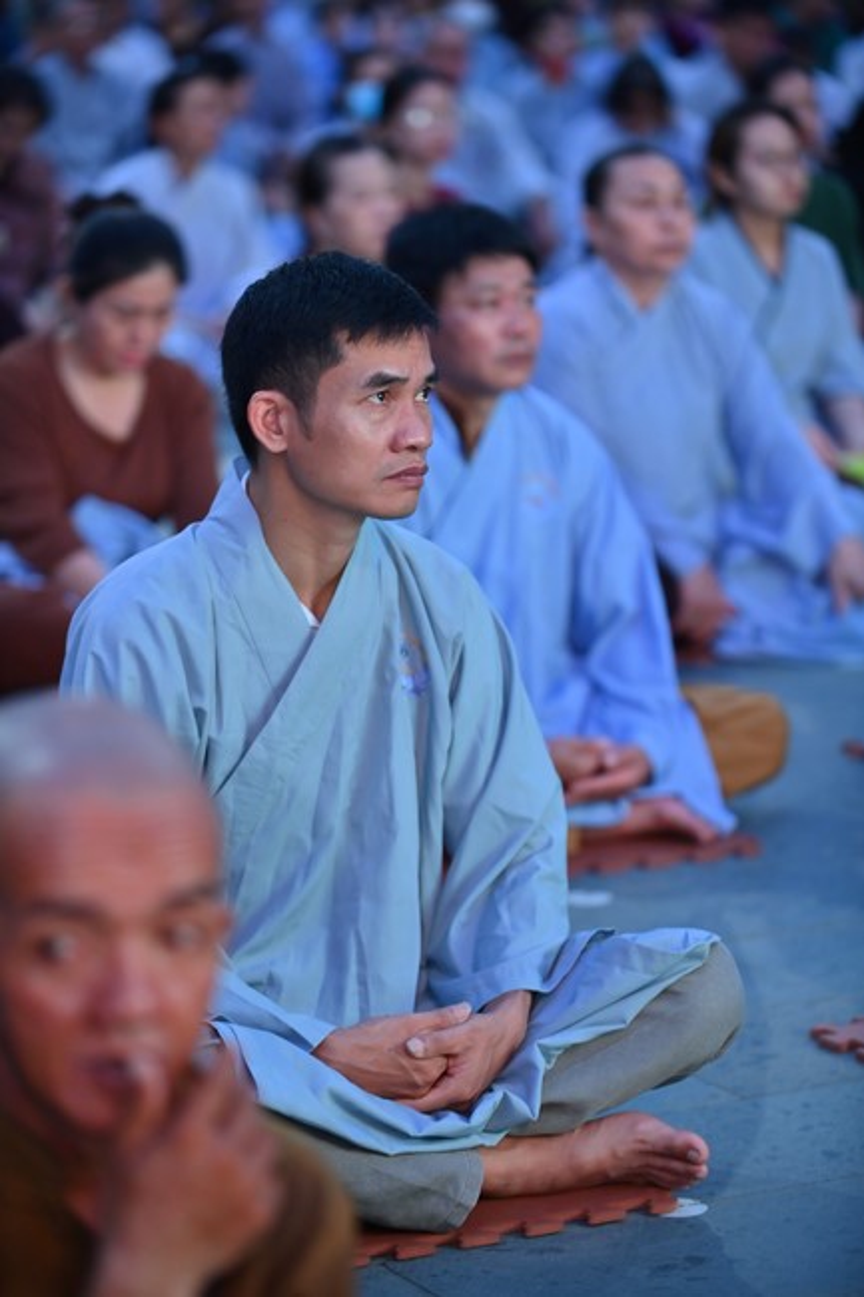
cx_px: 432
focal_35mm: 116
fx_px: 4178
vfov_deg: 17.6
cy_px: 648
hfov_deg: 11.8
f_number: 2.8
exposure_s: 1/125
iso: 800
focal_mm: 116
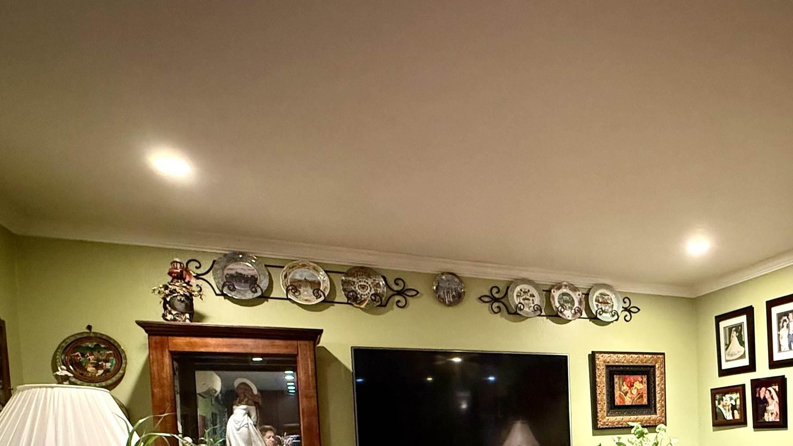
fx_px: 547
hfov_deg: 68.3
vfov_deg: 38.9
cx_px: 572
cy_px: 453
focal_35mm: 26
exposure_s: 1/60
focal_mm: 2.22
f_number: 2.2
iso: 800
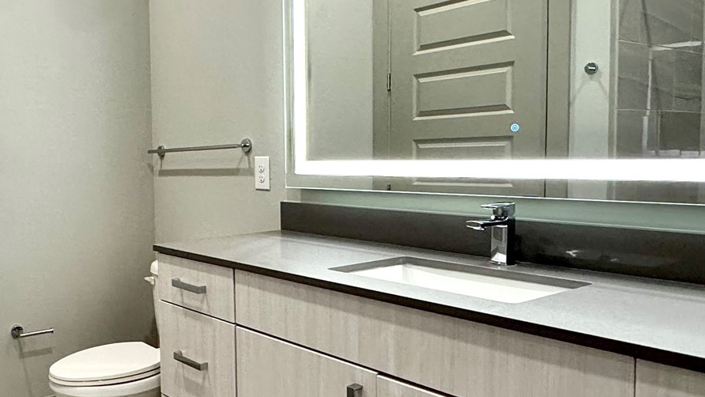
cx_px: 137
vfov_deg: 33.7
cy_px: 187
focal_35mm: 35
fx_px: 654
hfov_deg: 52.8
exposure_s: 1/74
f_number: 2.2
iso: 320
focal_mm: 2.22
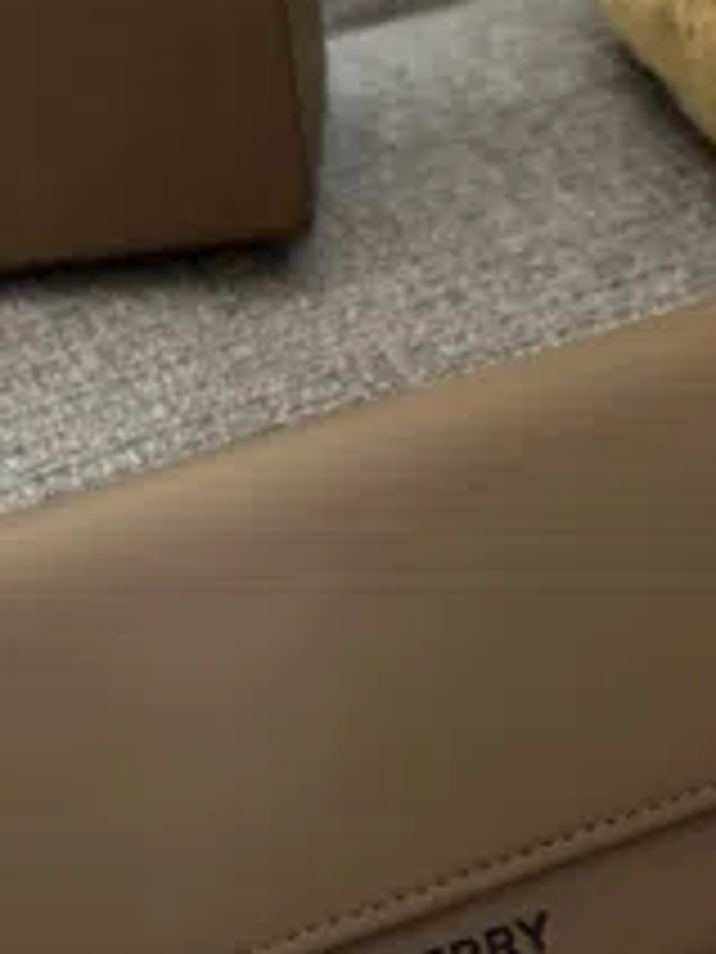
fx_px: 1351
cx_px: 315
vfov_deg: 37.4
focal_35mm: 49
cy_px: 778
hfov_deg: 29.6
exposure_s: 1/31
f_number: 1.5
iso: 640
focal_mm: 5.7
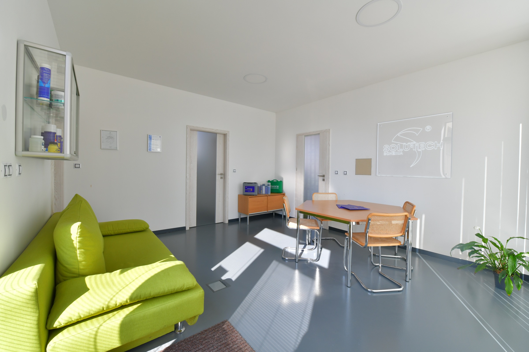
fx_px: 206
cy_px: 176
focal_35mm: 14
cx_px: 264
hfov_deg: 104.3
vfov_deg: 81.2
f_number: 8
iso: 200
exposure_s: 1/125
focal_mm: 14
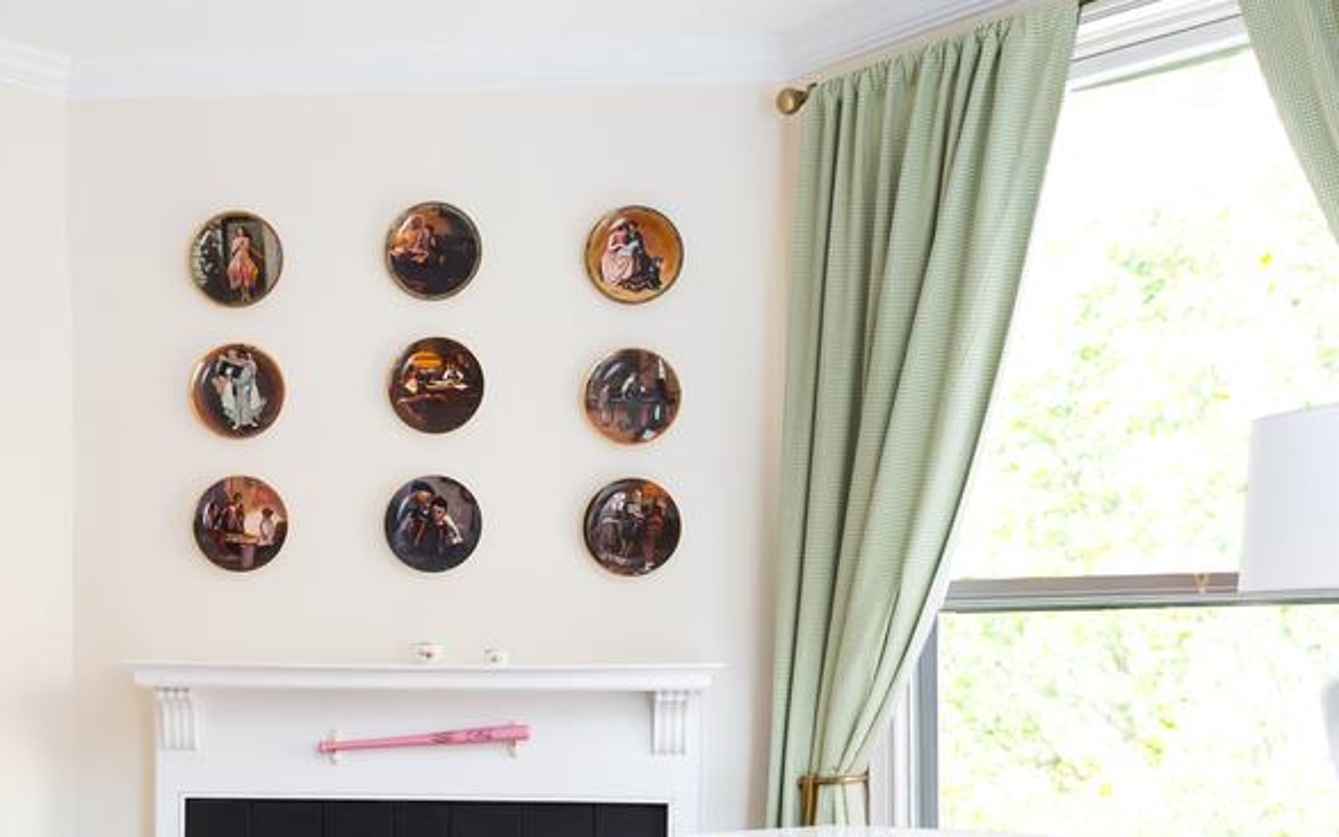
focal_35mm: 45
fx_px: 1642
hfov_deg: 43.6
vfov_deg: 27.7
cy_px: 728
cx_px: 427
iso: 800
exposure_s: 1/80
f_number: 11
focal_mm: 18
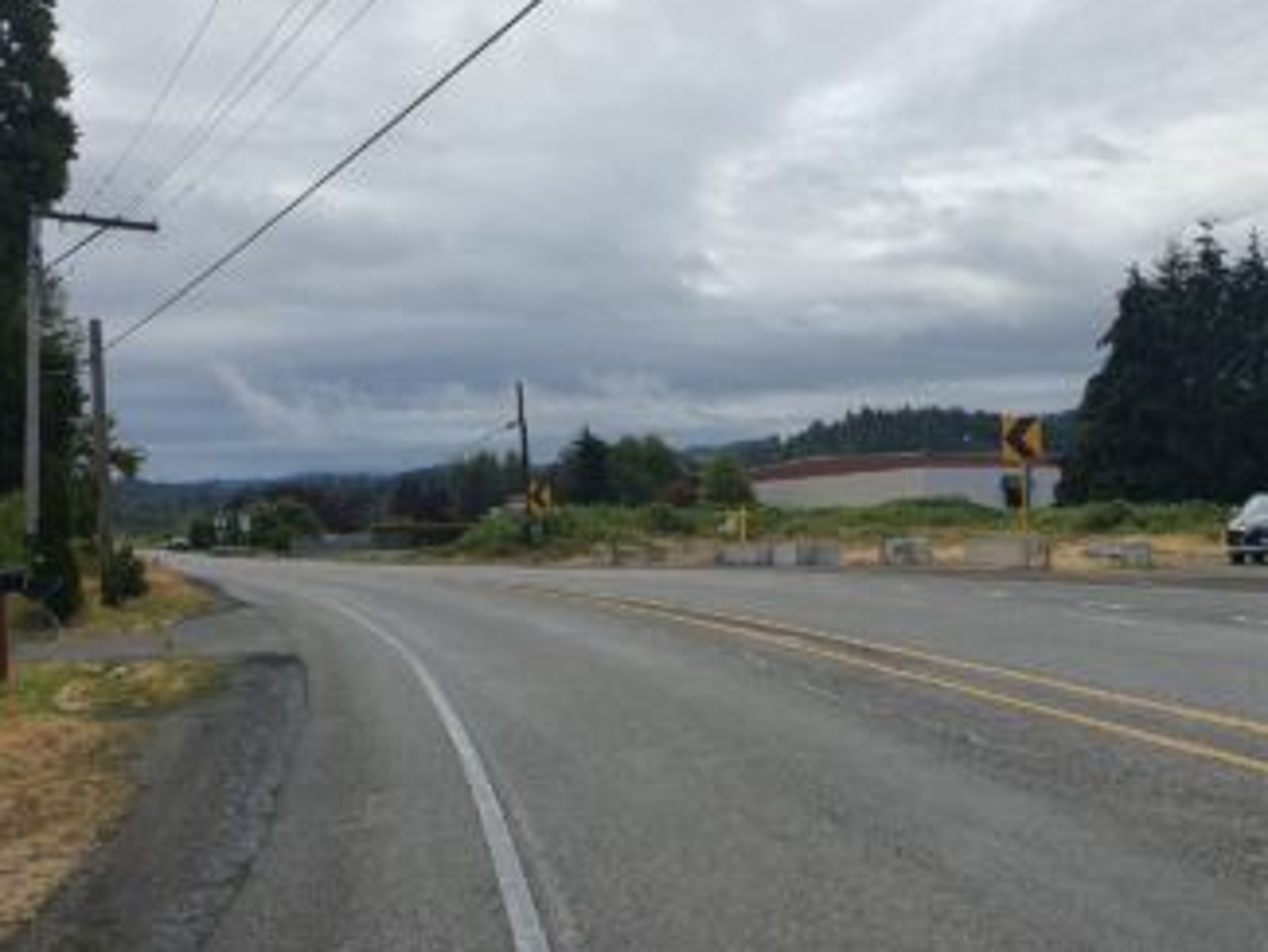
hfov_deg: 56.5
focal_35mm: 32
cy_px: 496
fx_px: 1173
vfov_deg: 44.2
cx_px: 745
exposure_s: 1/2648
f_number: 2.4
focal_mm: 4.3
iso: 50
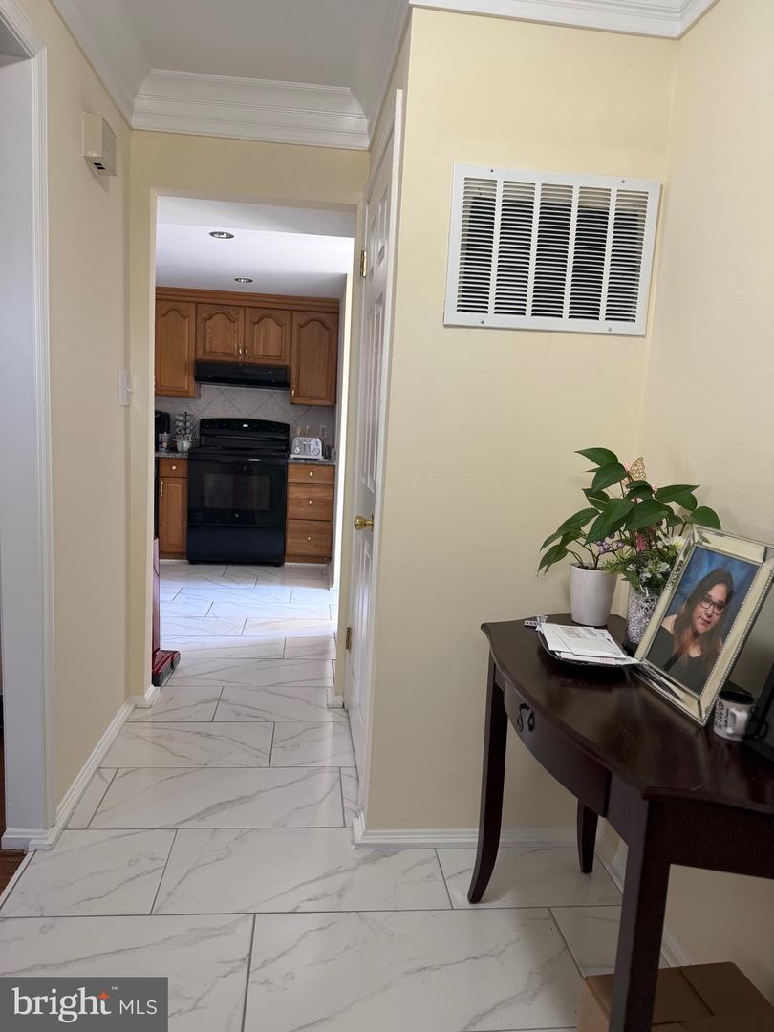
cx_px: 387
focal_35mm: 24
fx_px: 716
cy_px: 516
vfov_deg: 71.6
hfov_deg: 56.8
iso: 125
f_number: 1.78
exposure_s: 1/60
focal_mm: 6.76
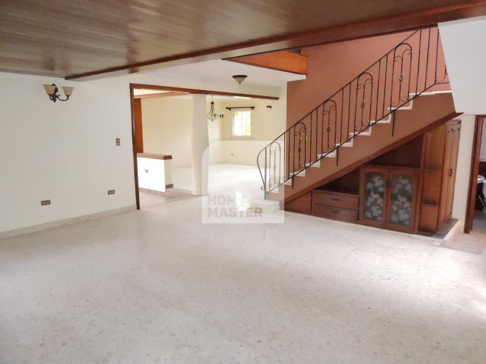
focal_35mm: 24
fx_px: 337
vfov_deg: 56.8
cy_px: 182
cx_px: 243
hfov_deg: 71.6
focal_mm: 4.3
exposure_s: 1/320
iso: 3200
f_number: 3.3
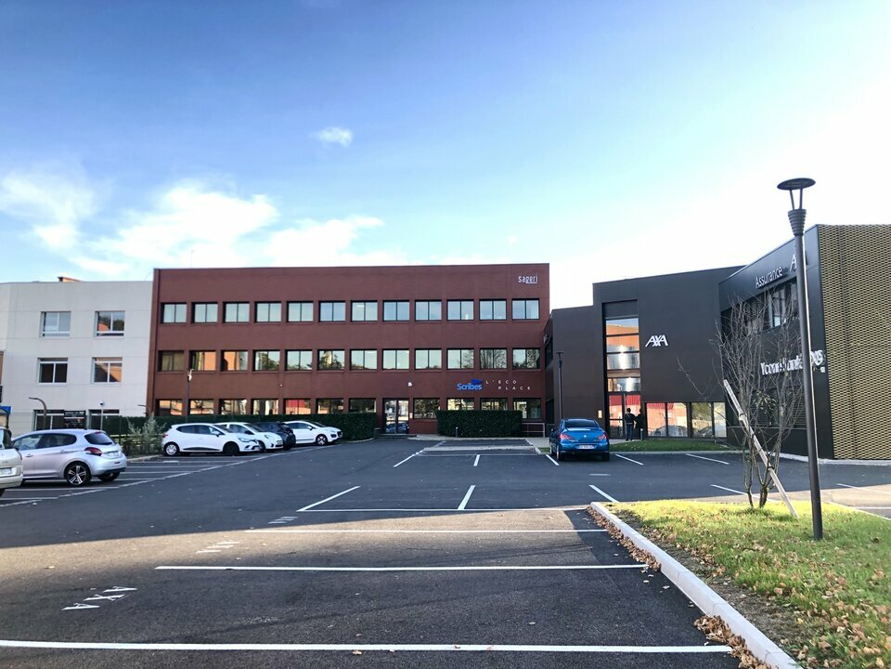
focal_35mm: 28
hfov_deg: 63.4
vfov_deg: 49.7
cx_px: 446
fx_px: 721
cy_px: 334
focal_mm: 4
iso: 20
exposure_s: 1/156
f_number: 1.8
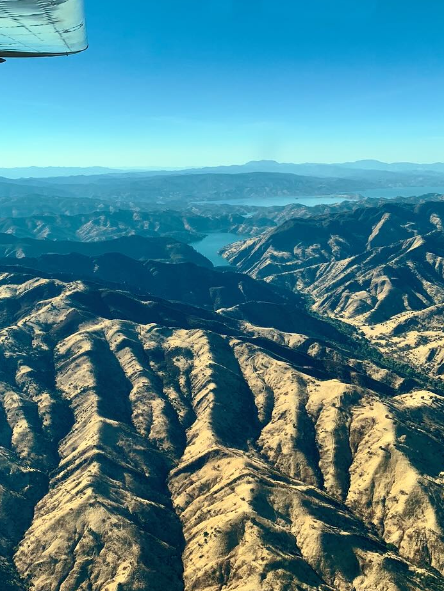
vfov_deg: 51.3
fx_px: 616
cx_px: 212
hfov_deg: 39.6
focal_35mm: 36
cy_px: 310
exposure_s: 1/1880
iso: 25
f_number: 1.8
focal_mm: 4.25
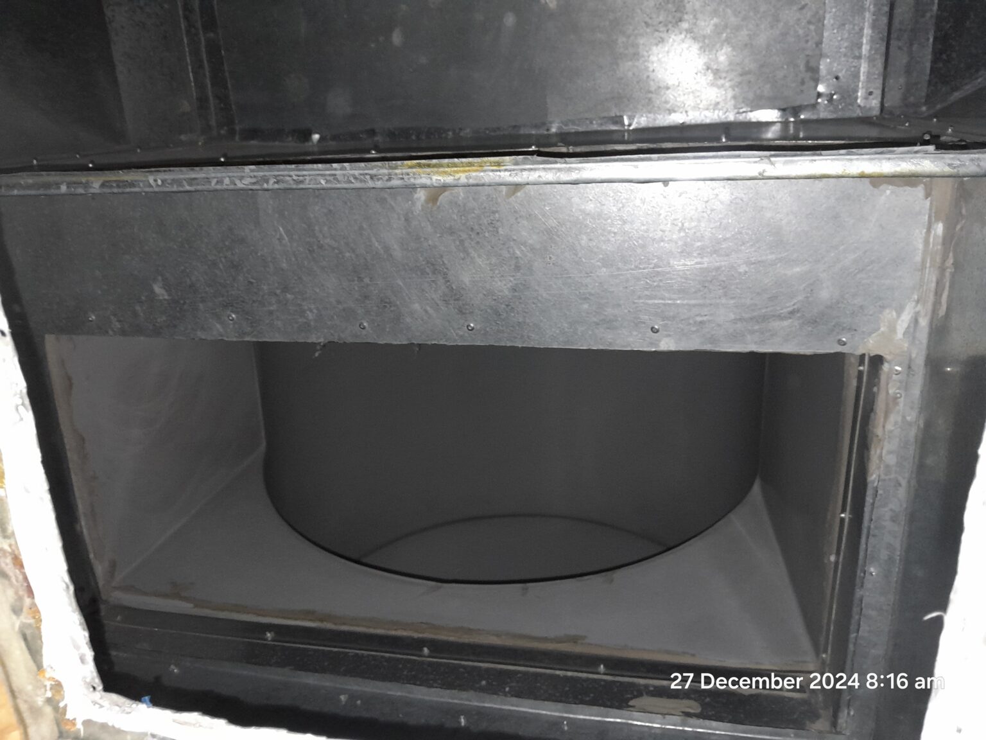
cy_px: 370
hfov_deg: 67.3
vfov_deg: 53.1
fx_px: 741
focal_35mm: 26
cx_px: 493
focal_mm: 3.98
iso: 400
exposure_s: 1/50
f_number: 1.8
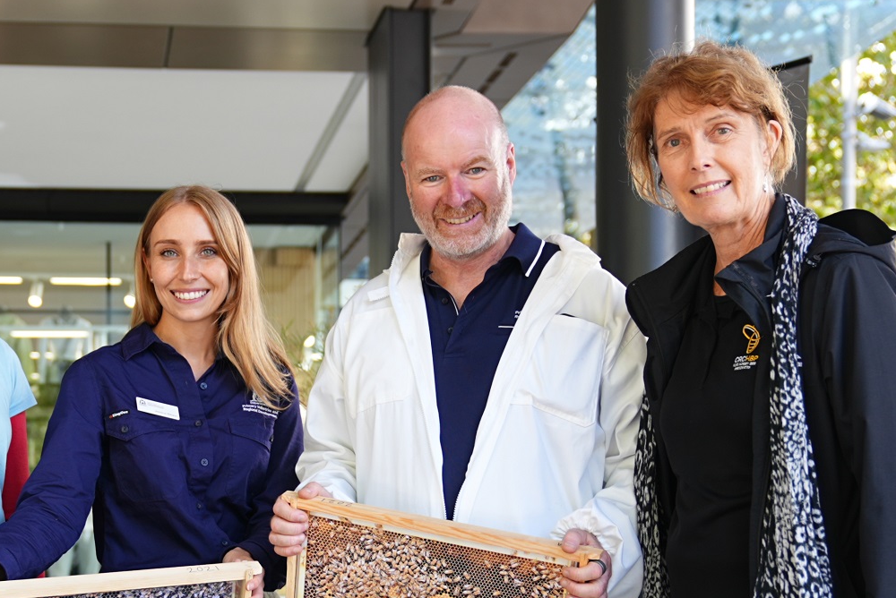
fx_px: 1743
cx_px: 274
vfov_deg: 19.1
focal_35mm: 70
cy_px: 544
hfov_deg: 28.6
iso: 250
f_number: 2.8
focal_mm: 35
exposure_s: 1/200
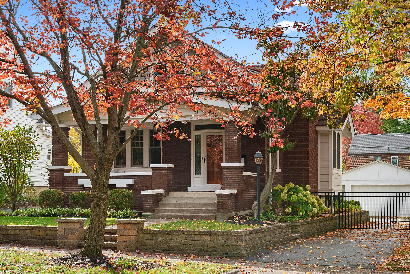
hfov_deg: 33.9
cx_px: 205
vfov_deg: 23.0
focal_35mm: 59
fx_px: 672
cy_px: 137
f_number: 10
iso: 640
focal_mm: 59
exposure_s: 1/200
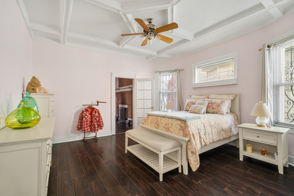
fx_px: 131
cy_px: 98
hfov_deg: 96.7
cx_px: 147
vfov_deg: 73.7
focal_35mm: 16
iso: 400
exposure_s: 1
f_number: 9
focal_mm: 16
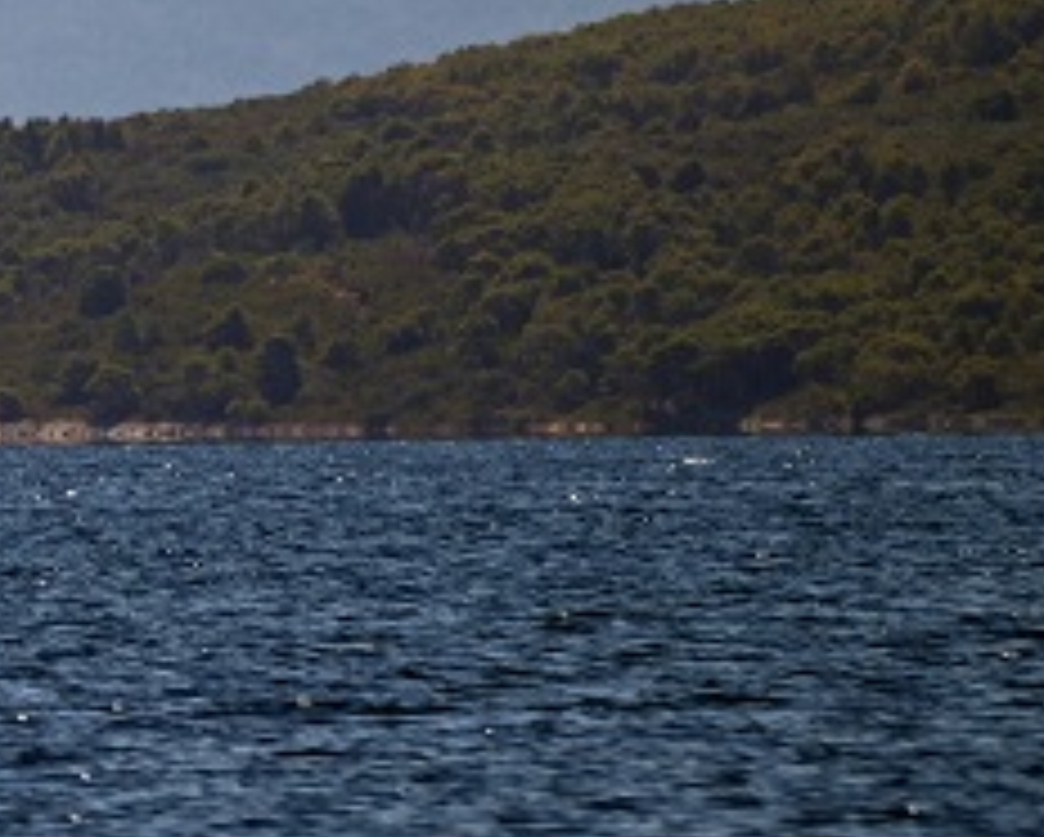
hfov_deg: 1.6
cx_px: -1004
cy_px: 20
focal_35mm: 1212
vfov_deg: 1.3
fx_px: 37480
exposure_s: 1/1000
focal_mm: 300
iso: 100
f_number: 5.6
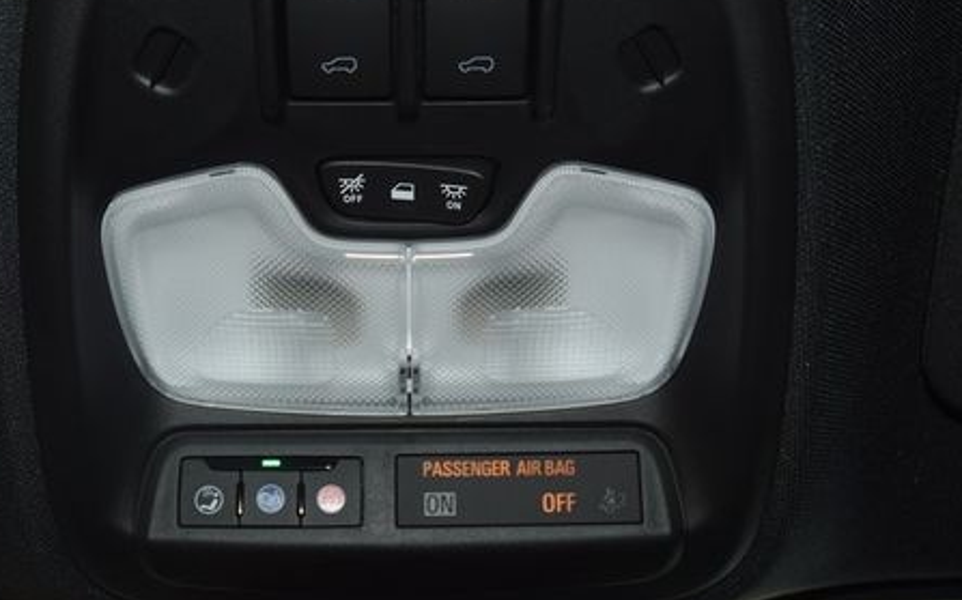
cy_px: 186
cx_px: 415
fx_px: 1434
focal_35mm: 55
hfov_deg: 37.0
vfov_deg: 23.5
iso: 250
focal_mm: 25
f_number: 3.8
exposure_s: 1/40
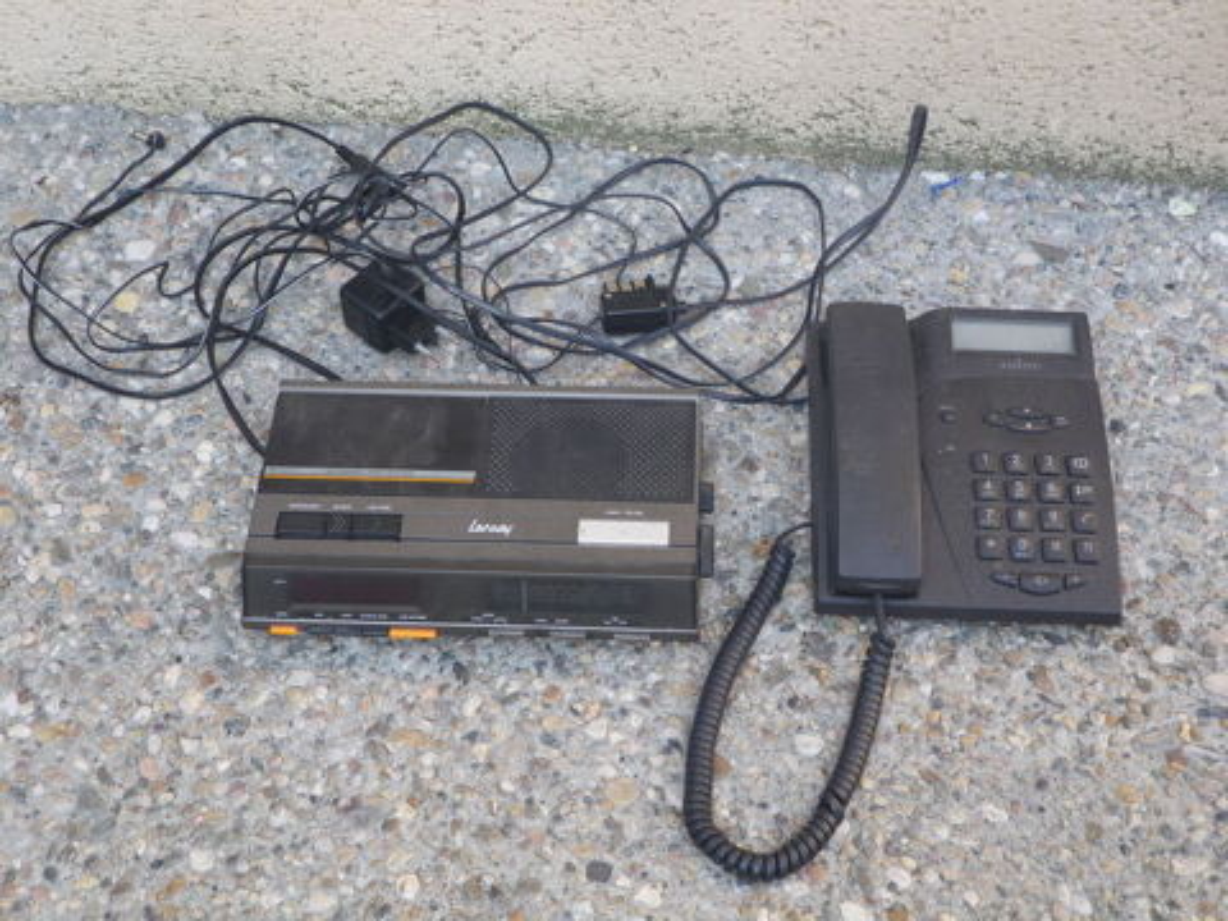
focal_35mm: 55
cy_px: 460
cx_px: 614
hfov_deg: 34.9
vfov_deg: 26.6
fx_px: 1951
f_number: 3.7
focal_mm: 9.8
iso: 64
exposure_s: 1/100
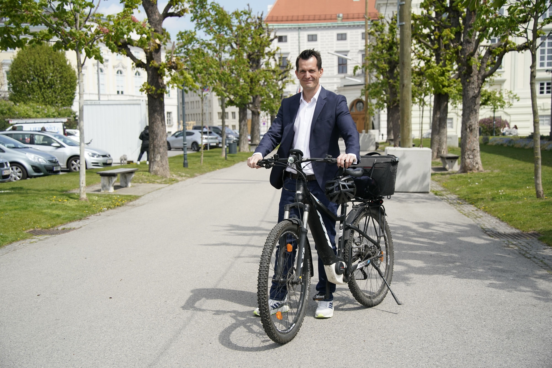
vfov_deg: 28.1
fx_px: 736
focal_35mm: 48
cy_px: 184
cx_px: 276
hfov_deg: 41.1
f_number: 5.6
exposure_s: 1/1250
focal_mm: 48
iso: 320
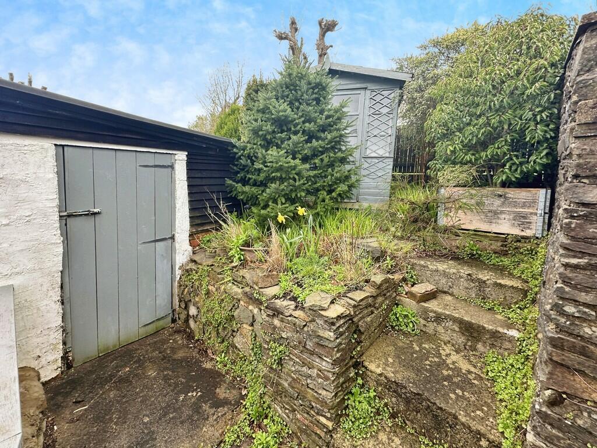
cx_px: 298
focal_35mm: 14
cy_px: 224
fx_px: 241
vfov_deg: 85.7
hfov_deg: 102.1
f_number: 2.2
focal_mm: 2.22
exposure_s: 1/99
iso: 64
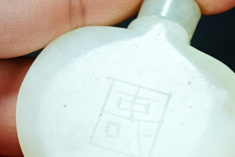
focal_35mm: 229
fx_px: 1495
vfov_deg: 6.0
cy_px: 104
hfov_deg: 9.0
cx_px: 145
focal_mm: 101
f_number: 18
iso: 100
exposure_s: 1/160
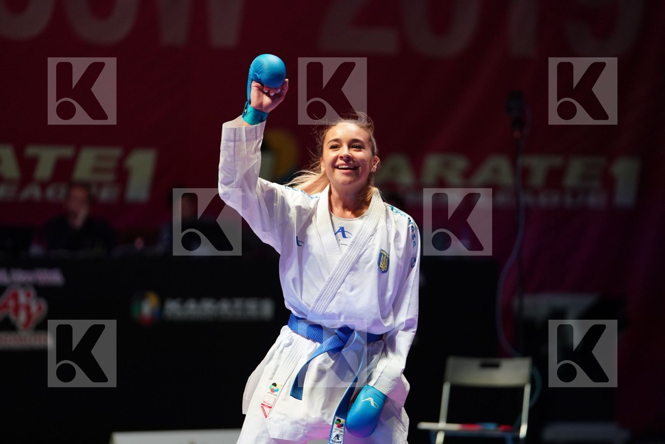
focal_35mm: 186
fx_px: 3436
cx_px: 332
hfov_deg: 11.1
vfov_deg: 7.4
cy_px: 222
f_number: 2.8
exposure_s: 1/1000
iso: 2500
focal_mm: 186
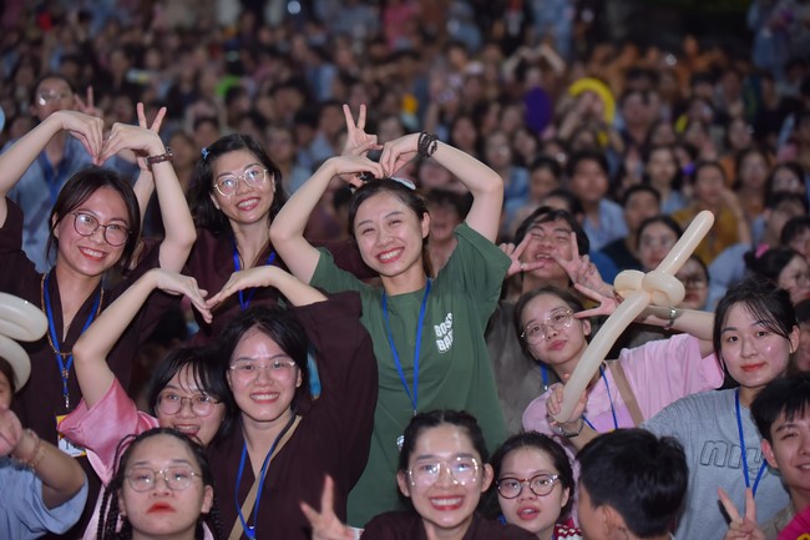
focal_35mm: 98
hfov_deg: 20.8
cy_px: 270
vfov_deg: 14.0
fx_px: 2204
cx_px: 405
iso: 800
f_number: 3.2
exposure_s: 1/125
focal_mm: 98
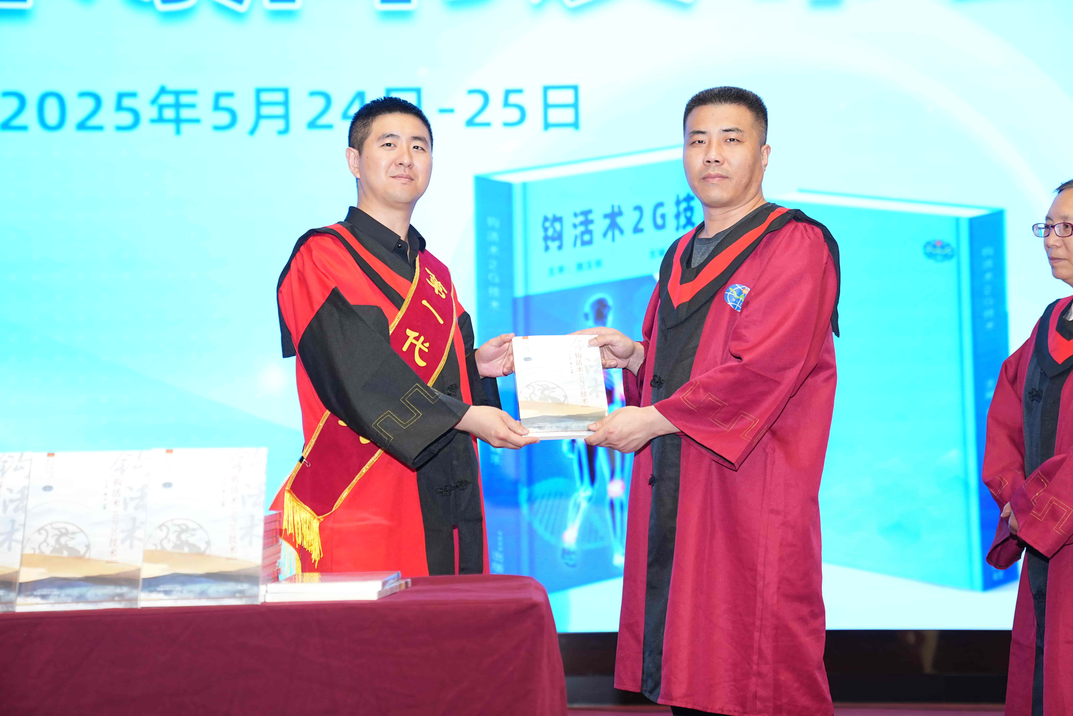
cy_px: 358
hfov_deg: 31.4
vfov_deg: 21.2
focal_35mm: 64
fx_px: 1907
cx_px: 536
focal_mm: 64
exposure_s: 1/200
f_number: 2.8
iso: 1000
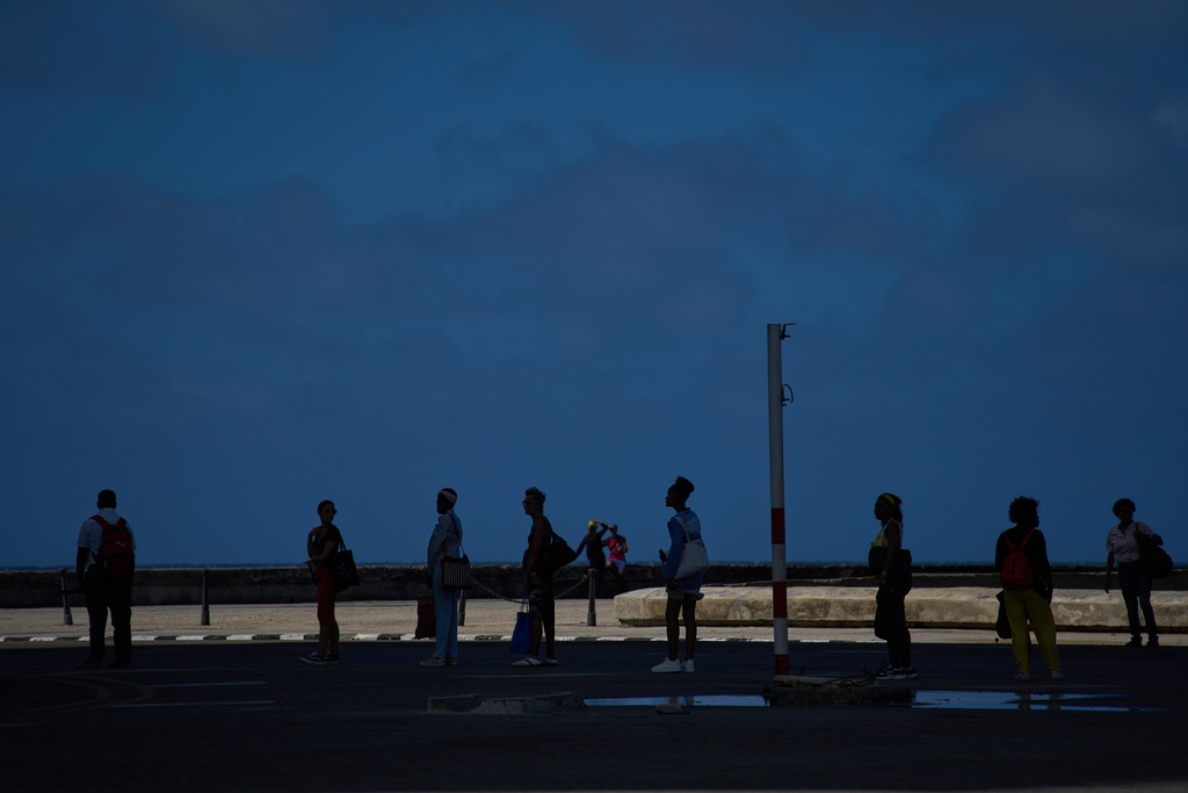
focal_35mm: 200
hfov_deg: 10.3
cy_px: 396
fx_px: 6600
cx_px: 594
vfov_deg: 6.9
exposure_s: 1/2500
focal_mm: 200
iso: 100
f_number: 5.6
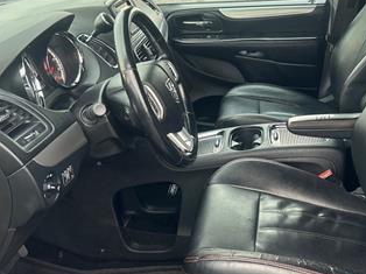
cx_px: 260
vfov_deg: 27.4
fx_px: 560
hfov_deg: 35.6
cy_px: 114
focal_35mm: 53
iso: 125
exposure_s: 1/121
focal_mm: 5.7
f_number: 1.5
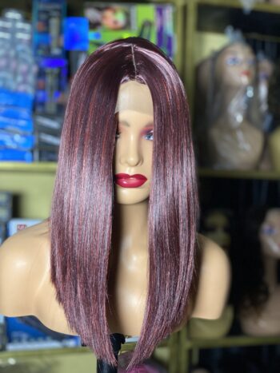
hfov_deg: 28.0
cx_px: 140
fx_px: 561
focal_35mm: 52
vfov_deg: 36.8
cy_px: 186
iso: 160
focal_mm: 6
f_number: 2
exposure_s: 1/40
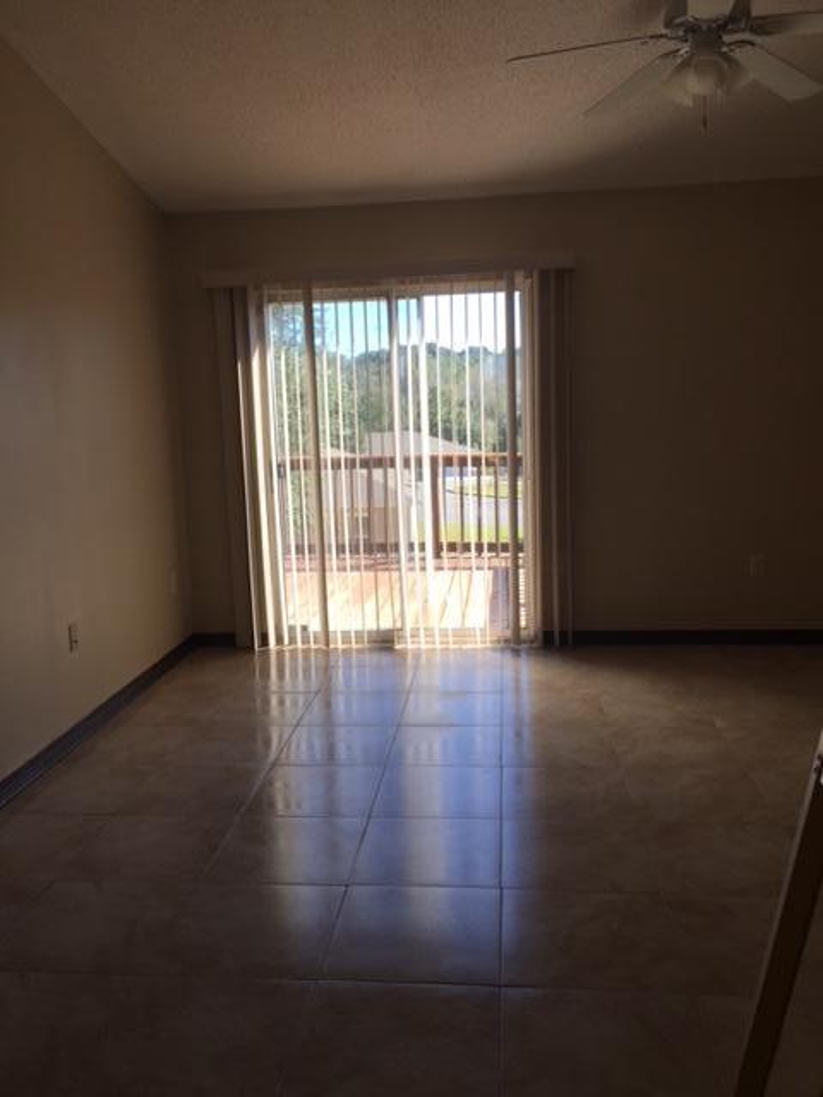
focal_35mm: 29
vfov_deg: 61.7
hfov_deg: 48.2
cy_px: 548
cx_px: 412
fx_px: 919
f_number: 2.2
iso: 32
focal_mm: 4.15
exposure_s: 1/356
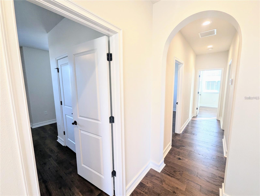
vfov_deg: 90.1
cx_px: 130
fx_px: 98
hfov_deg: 106.1
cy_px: 98
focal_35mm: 13
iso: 51
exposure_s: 1/34.7
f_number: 2.2
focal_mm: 1.95
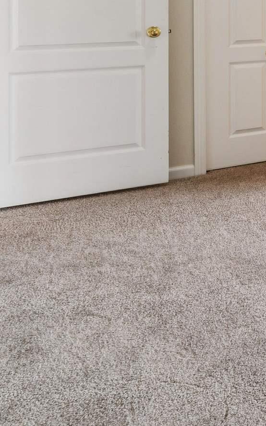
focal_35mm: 55
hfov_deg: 14.4
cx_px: 653
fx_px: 643
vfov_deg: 33.2
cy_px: -9
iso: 400
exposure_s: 1/10
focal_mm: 15.7
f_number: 13
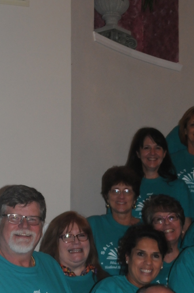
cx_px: 191
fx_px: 779
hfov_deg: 14.0
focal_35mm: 96
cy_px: 240
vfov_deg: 21.0
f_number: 3
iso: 800
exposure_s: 1/250
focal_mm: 30
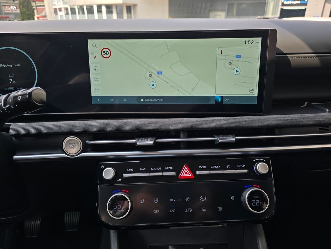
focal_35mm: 23
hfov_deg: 73.9
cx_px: 166
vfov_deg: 58.9
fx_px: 220
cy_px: 124
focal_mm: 6.3
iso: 12
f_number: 1.7
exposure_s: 1/133
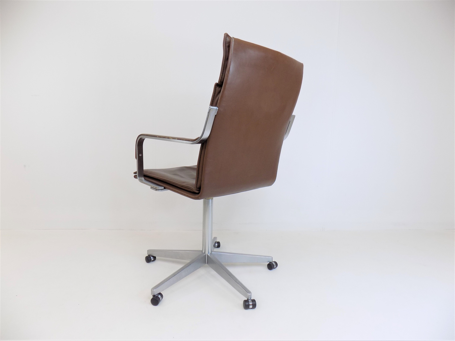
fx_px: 302
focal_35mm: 23
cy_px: 170
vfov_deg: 58.9
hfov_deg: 73.9
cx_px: 228
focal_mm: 4
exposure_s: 1/40
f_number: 3.1
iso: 80
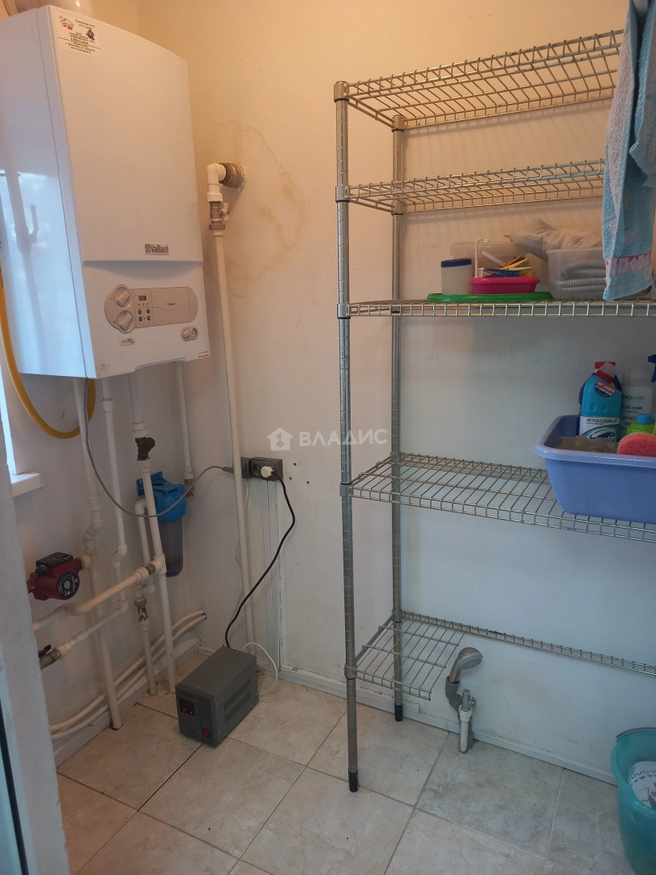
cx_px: 328
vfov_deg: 69.4
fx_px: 632
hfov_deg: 54.9
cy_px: 438
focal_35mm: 25
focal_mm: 4.6
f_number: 1.8
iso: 200
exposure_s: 1/33.3
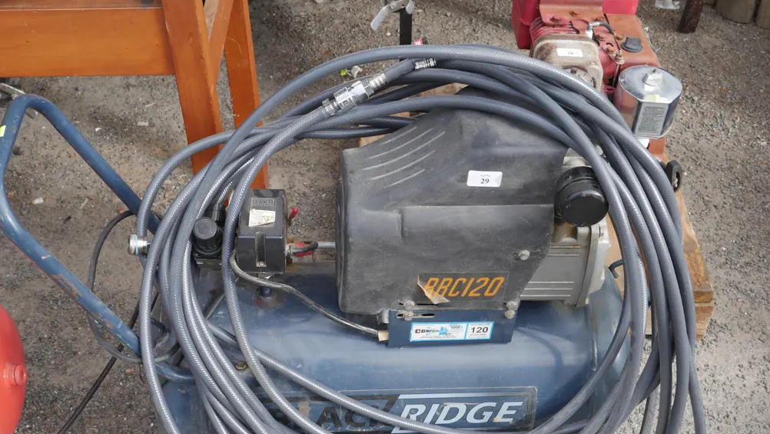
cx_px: 393
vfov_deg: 24.4
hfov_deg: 42.1
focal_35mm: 49
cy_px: 277
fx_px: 1001
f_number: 7.1
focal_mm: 22
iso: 200
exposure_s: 1/200
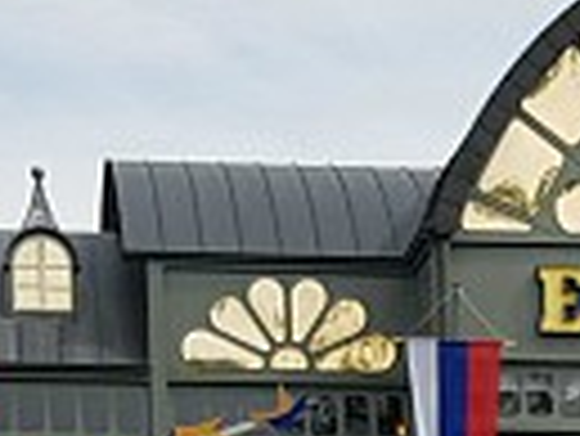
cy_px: 1047
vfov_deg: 8.4
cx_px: 670
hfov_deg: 12.0
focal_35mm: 161
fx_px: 2700
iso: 40
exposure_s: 1/1816
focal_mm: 4.2
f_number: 1.7
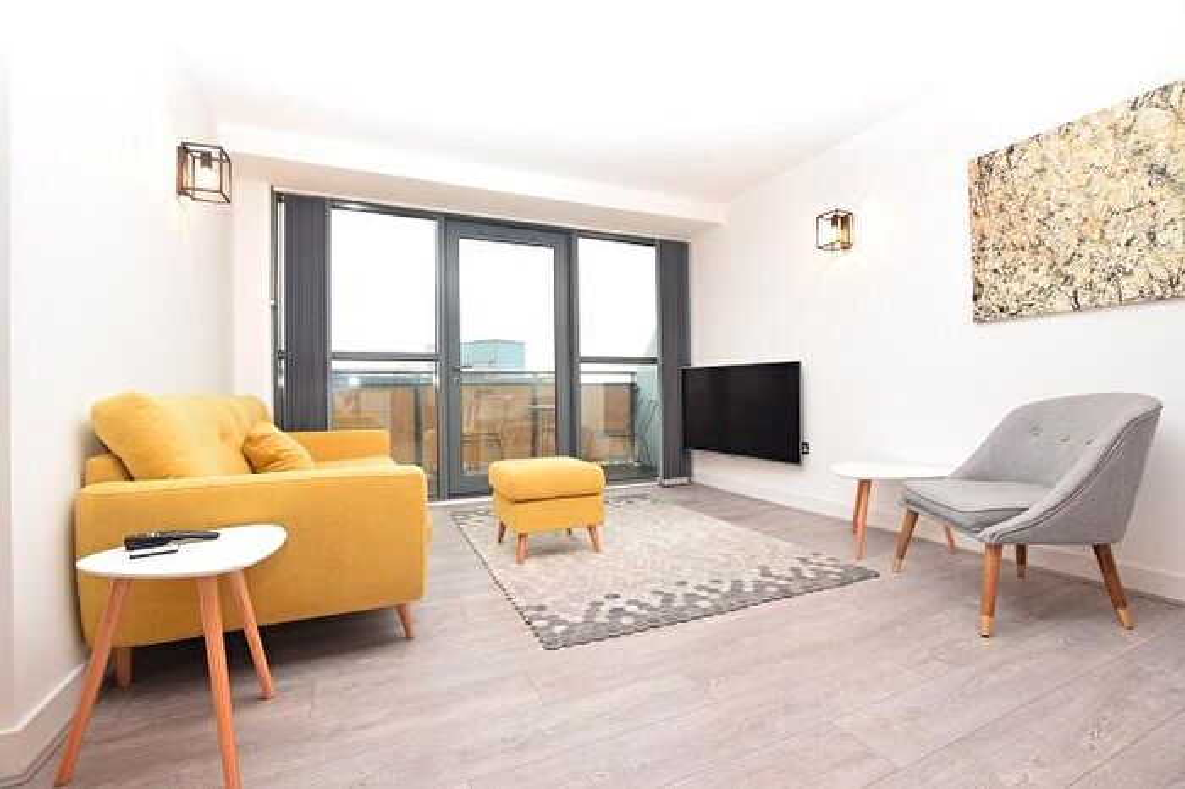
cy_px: 394
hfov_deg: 100.4
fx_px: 493
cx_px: 592
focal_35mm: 15
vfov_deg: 77.3
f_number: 5.6
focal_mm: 10
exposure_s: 1/125
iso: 800
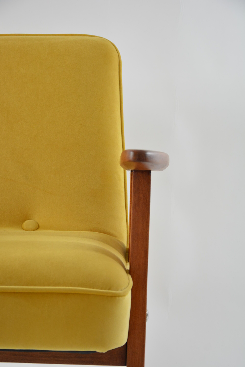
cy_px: 184
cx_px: 122
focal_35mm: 93
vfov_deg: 21.9
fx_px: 948
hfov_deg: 14.7
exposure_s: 1/125
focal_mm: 62
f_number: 5.3
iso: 1100
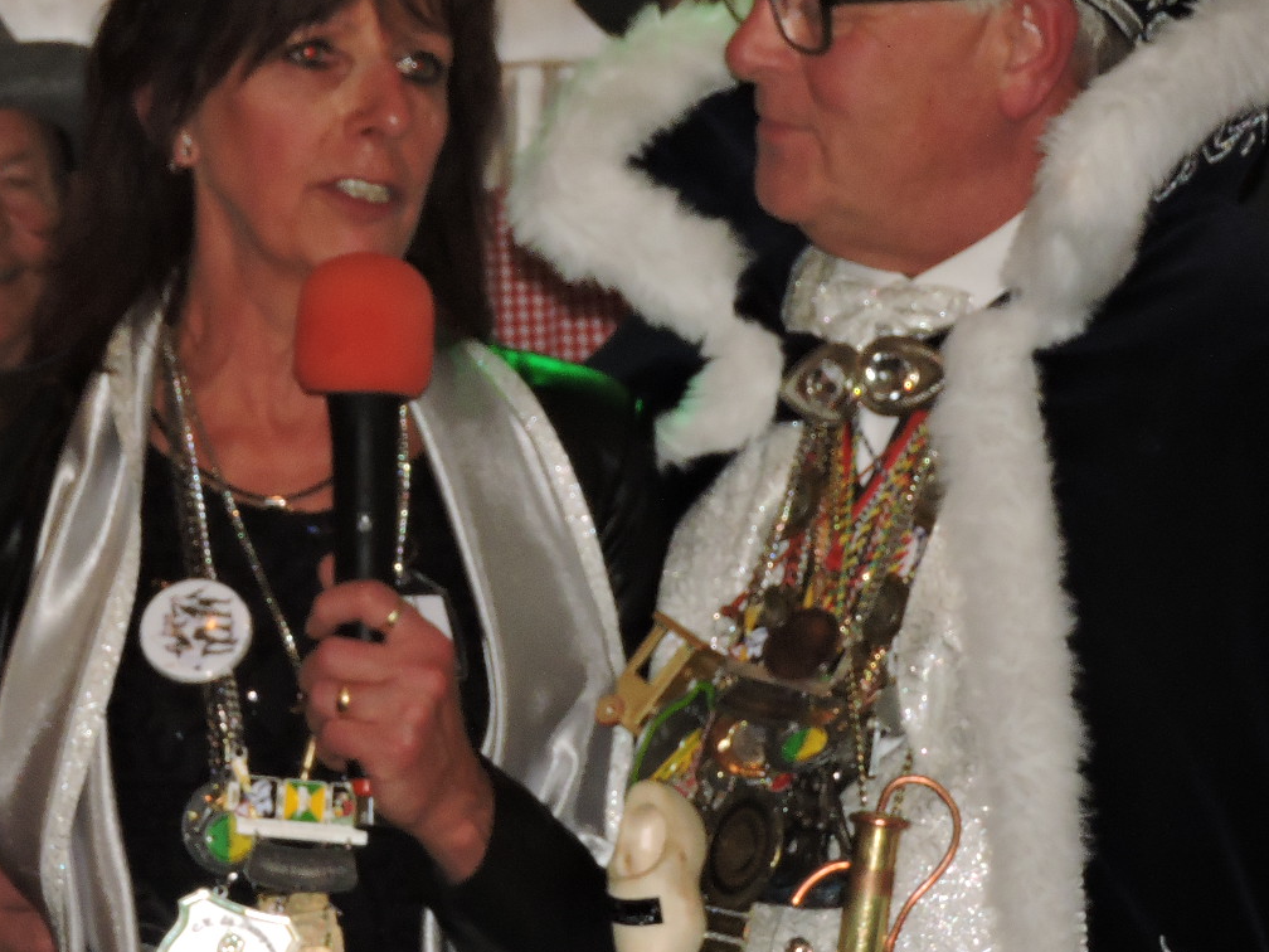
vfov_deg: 6.2
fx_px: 8725
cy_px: 325
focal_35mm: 238
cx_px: 514
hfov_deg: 8.3
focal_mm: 26.9
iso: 500
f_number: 5.2
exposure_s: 1/60
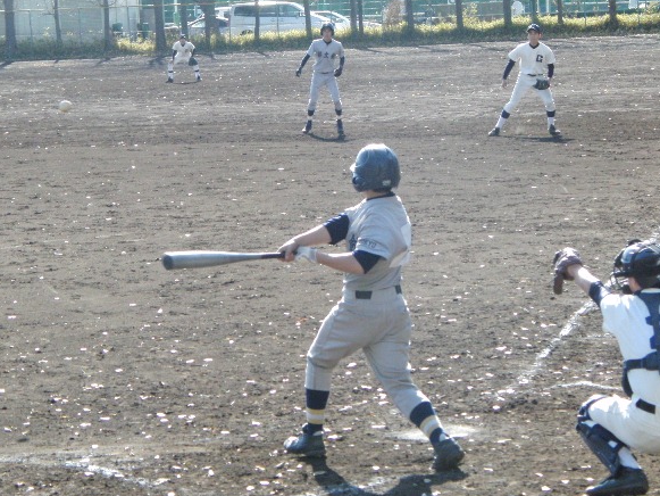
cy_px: 245
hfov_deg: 14.0
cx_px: 320
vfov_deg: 10.5
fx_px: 2689
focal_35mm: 141
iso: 400
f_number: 4.2
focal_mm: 22.6
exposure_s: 1/640
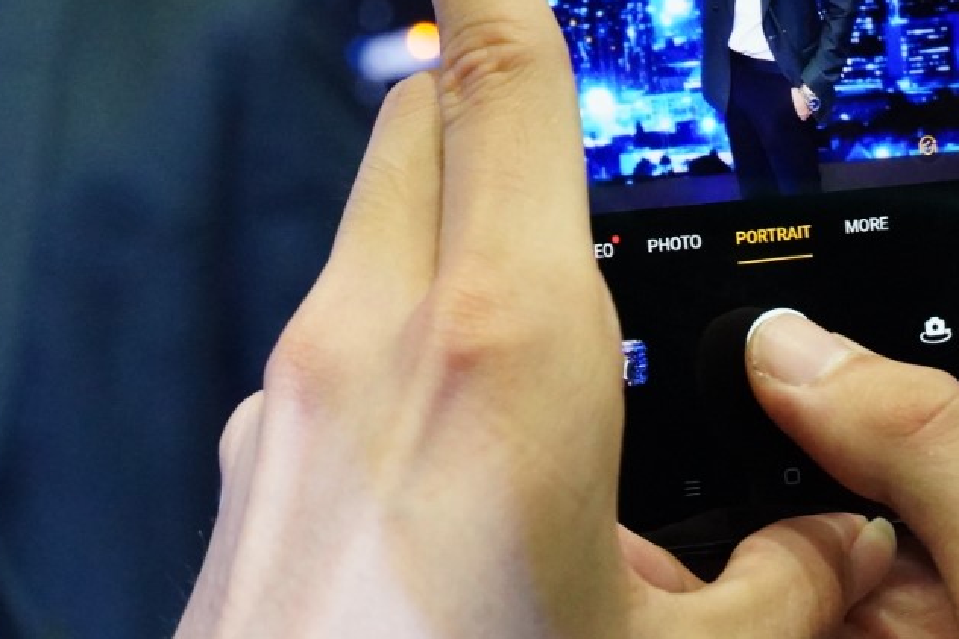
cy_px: 77
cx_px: 235
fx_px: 3142
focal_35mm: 118
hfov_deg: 17.3
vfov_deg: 11.5
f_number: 6.3
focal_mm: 46
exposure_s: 1/80
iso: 10000
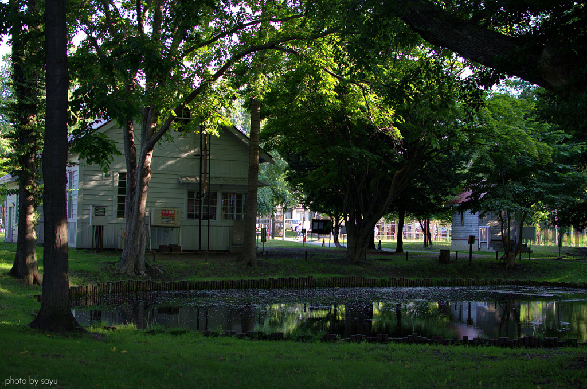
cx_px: 294
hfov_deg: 37.9
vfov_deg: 25.6
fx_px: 854
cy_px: 194
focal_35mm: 52
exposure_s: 1/180
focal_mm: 35
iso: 100
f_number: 2.8
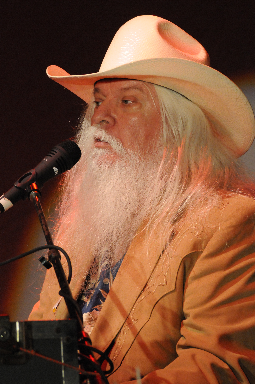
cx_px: 128
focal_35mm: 278
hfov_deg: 4.9
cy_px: 192
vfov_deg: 7.4
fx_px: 2956
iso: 3200
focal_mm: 185
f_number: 9
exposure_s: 1/320
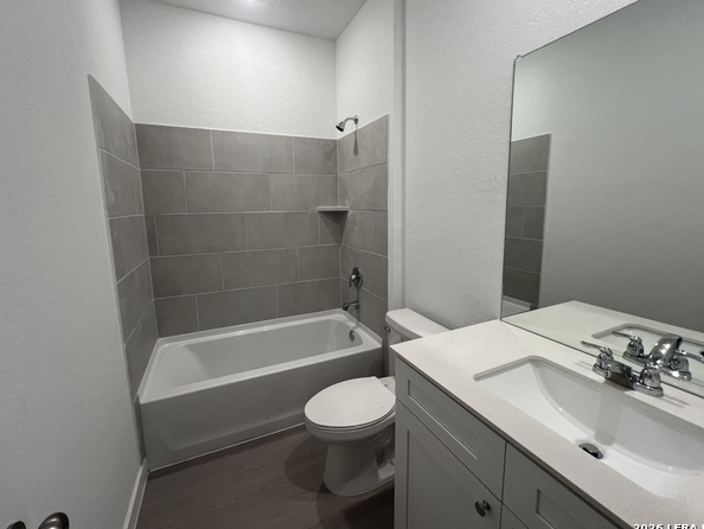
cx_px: 348
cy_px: 250
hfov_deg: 102.0
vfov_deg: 85.6
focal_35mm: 14
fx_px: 285
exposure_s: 1/120
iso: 160
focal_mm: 1.57
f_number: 1.8
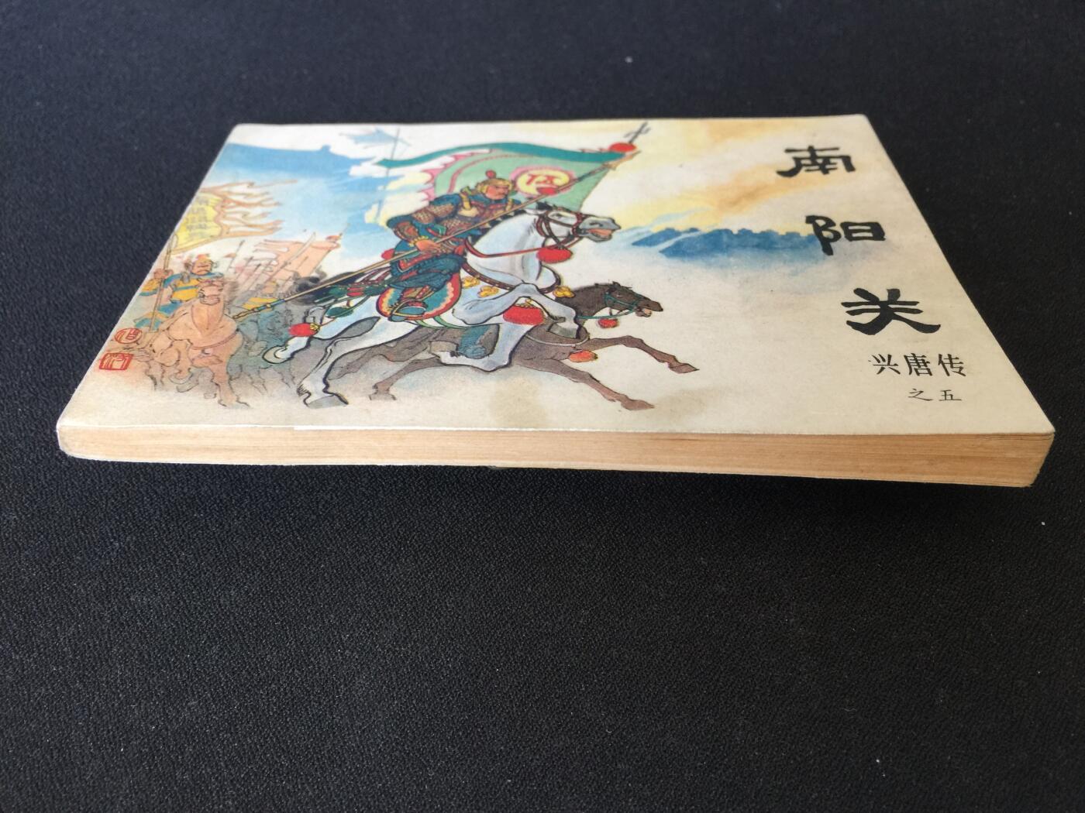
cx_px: 542
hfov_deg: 61.7
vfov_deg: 48.2
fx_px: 909
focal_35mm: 29
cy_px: 406
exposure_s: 1/33
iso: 50
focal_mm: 4.15
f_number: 2.2
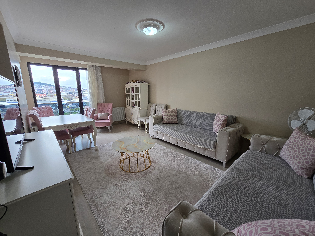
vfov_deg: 89.9
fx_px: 118
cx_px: 158
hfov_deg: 106.2
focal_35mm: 13
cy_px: 118
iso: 125
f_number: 2.2
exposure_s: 1/50
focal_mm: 2.2
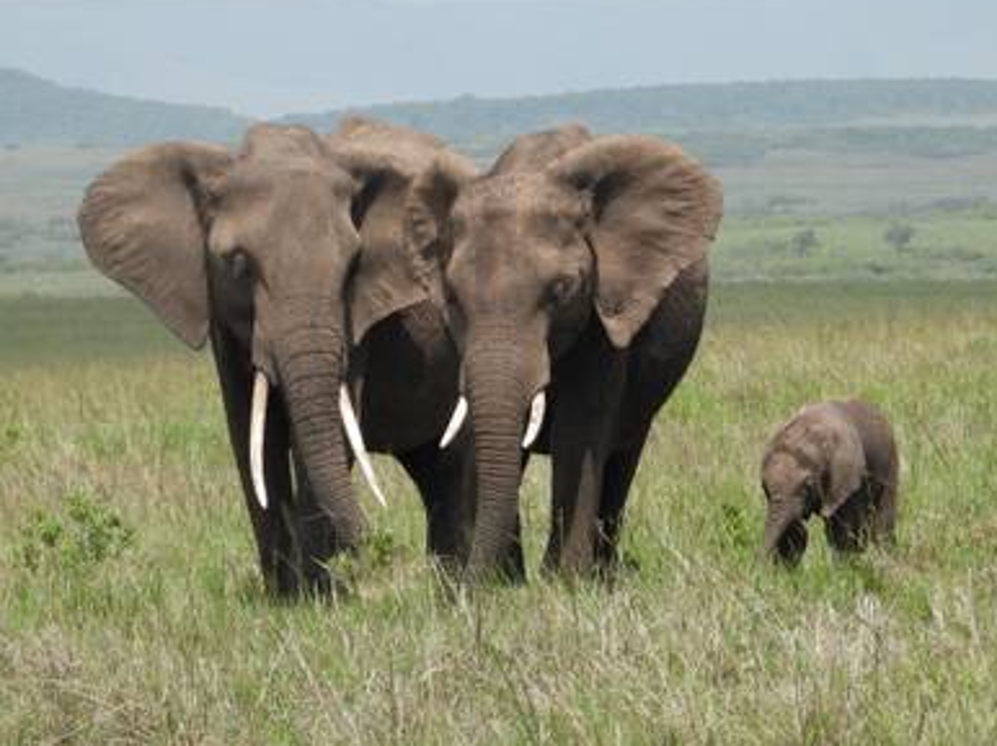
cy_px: 351
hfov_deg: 3.7
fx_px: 15514
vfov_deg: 2.8
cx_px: 558
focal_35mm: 539
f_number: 5
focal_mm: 77.8
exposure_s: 1/2000
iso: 360
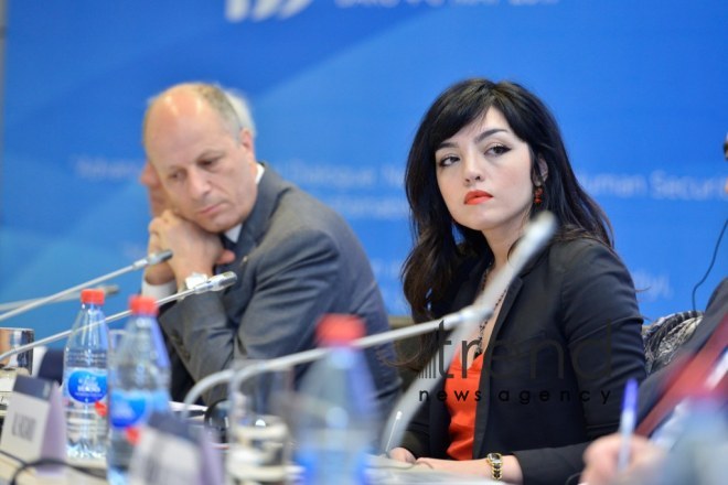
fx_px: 3134
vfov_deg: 8.9
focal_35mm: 155
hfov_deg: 13.2
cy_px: 242
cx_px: 364
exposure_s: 1/125
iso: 1600
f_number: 3.2
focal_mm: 155
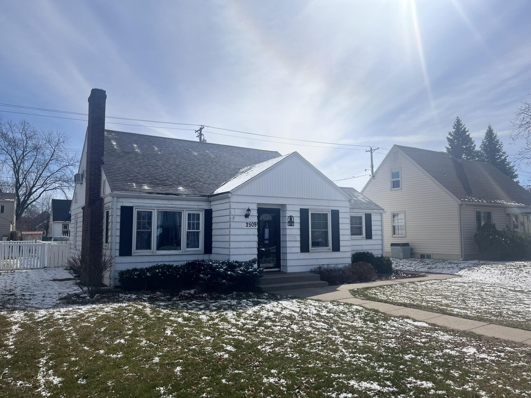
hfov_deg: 67.3
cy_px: 199
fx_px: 399
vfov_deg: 53.1
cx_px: 266
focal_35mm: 26
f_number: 1.6
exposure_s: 1/9901
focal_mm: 5.1
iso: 50
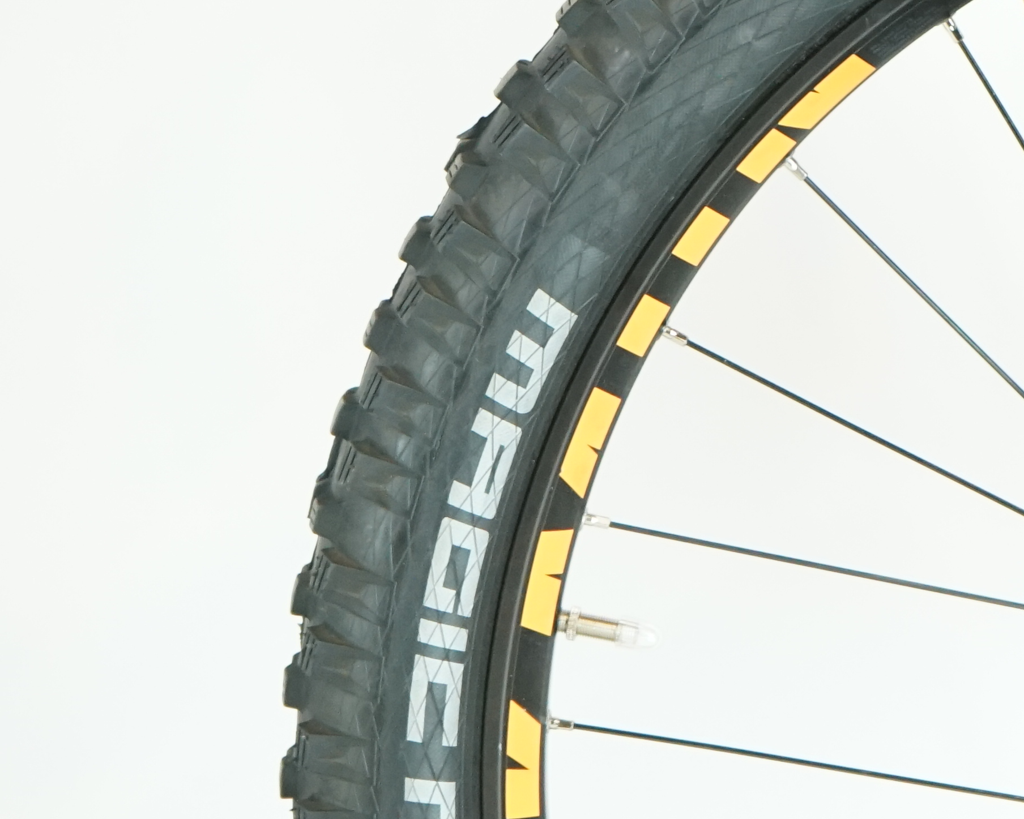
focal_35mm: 137
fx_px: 4153
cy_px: 51
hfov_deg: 13.9
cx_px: 970
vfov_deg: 11.2
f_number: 5.6
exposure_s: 1/200
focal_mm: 44
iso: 2500
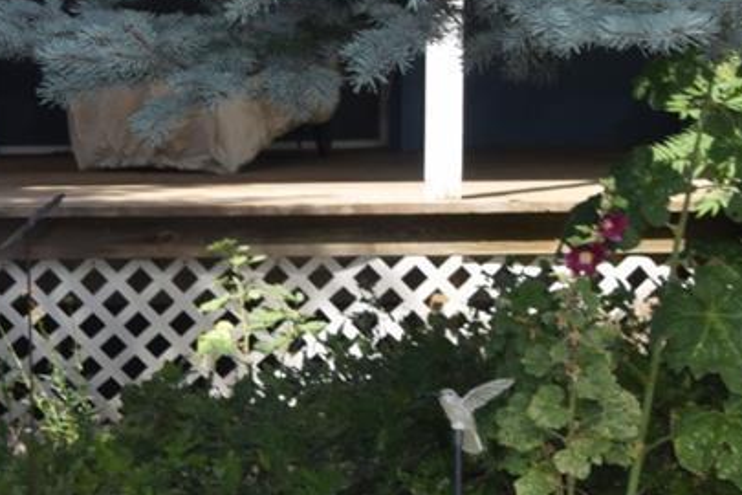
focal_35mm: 139
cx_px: -583
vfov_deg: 9.9
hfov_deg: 13.3
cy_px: 185
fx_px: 2862
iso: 100
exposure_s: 1/200
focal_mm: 25
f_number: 7.1
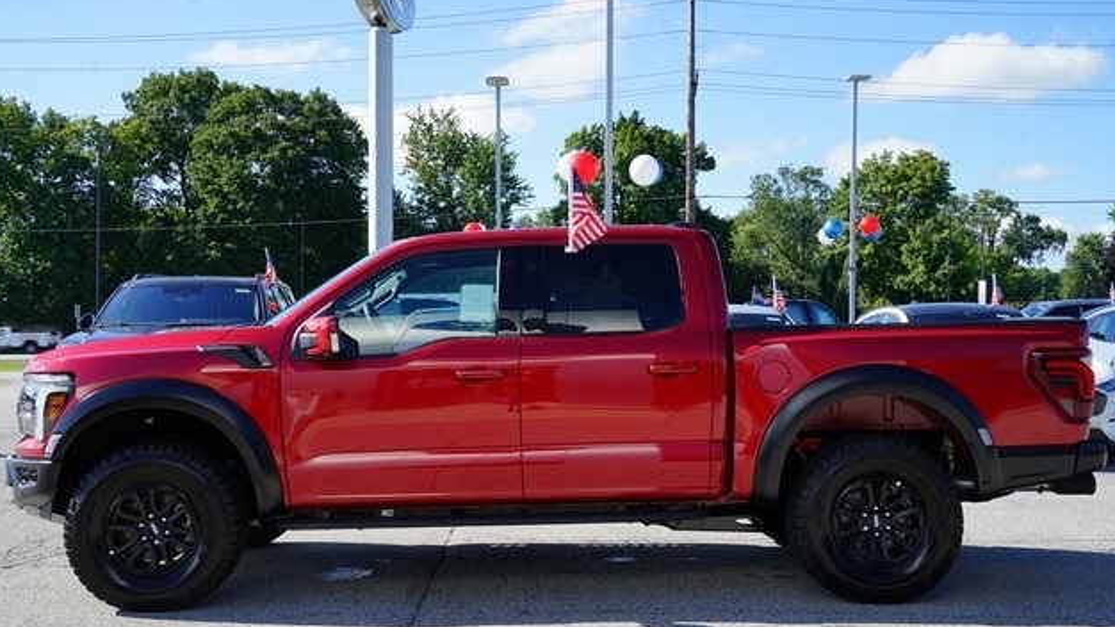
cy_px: 355
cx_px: 550
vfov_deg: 26.5
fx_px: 1330
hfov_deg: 45.5
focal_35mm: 45
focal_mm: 42
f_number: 11
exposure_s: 1/80
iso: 100
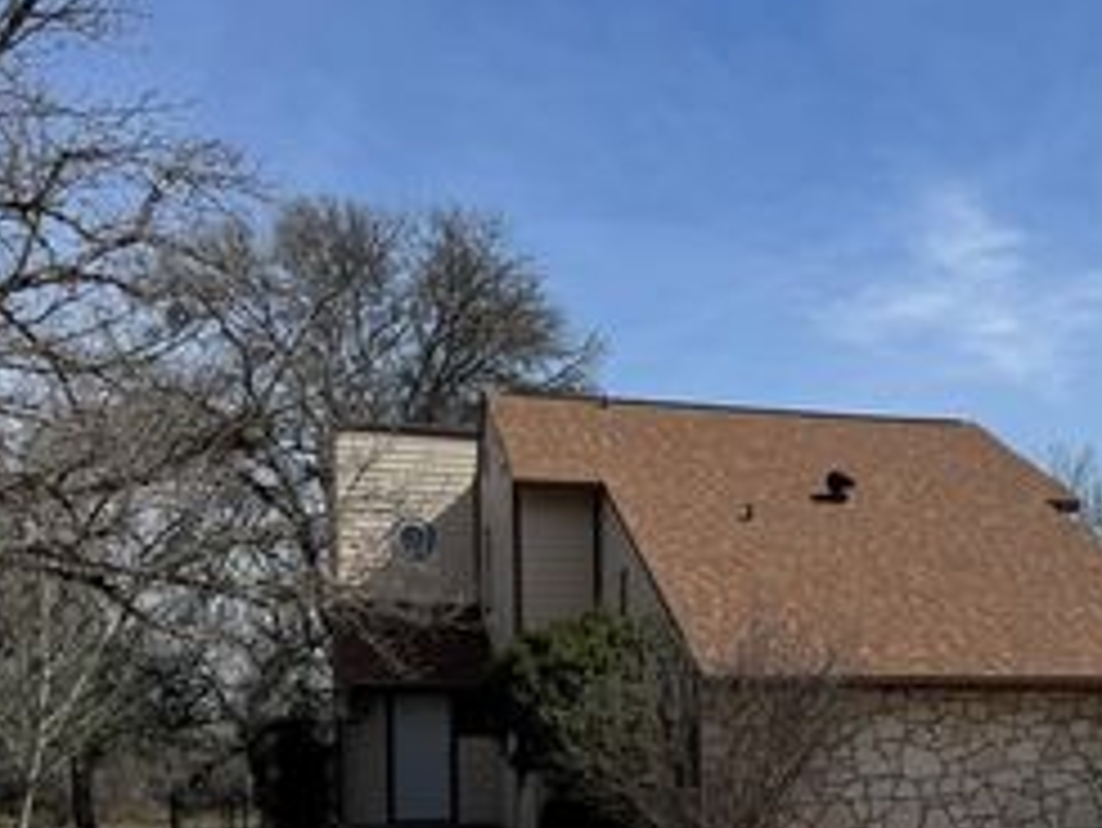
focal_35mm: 49
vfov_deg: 28.4
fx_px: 1561
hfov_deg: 38.2
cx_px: 774
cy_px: 767
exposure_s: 1/9009
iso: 80
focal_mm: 6.76
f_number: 1.78
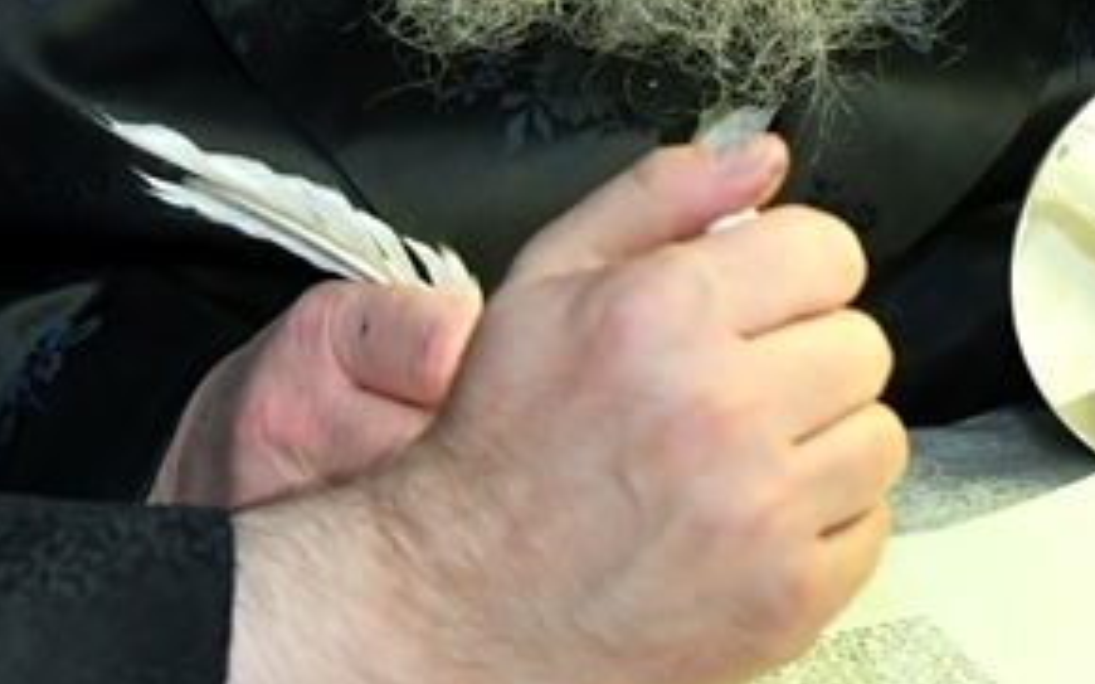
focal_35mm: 137
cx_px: 755
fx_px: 4087
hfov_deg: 15.2
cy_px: -289
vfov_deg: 9.3
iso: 1250
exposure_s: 1/250
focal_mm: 38
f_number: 5.6
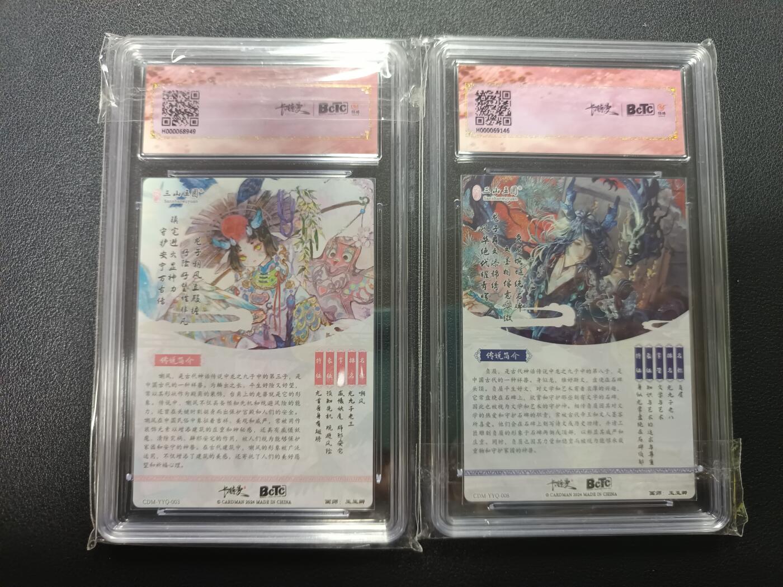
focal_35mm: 24
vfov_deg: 56.8
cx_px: 392
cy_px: 294
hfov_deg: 71.6
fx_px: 543
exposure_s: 1/33.3
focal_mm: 5.31
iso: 1170
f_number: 1.7
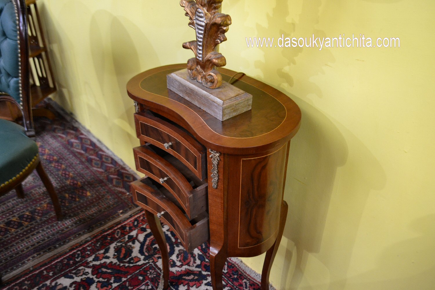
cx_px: 218
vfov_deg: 40.0
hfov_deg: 57.2
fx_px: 399
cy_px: 145
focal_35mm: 33
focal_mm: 22
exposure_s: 1/60
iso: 1800
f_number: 3.8
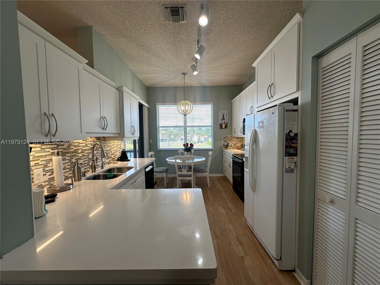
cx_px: 190
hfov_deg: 102.1
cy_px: 142
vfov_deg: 85.7
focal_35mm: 14
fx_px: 154
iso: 64
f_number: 2.2
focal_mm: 2.22
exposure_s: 1/120
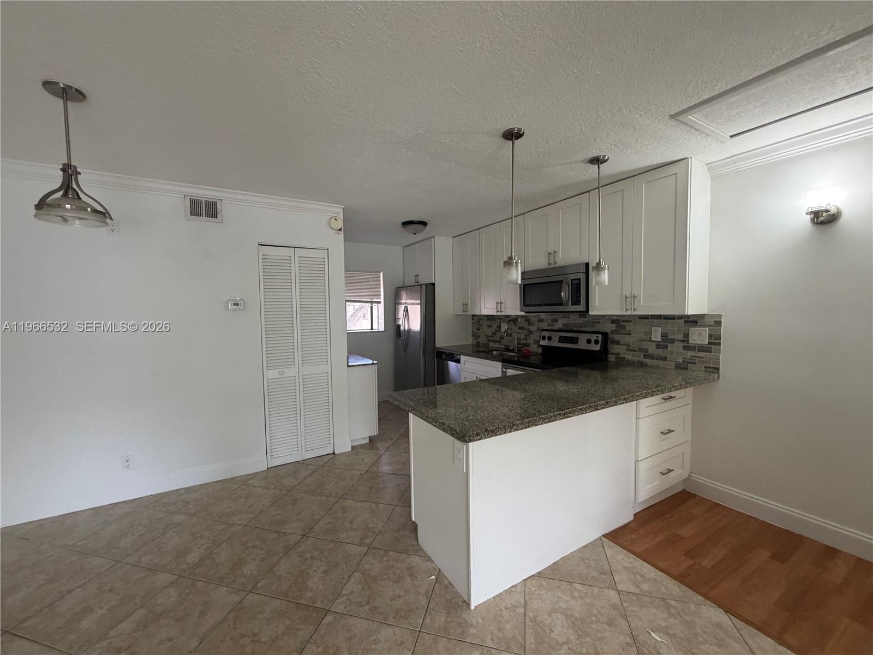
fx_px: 353
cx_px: 436
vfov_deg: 85.7
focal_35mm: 14
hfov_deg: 102.1
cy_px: 328
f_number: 2.2
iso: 250
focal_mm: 2.22
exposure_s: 1/60
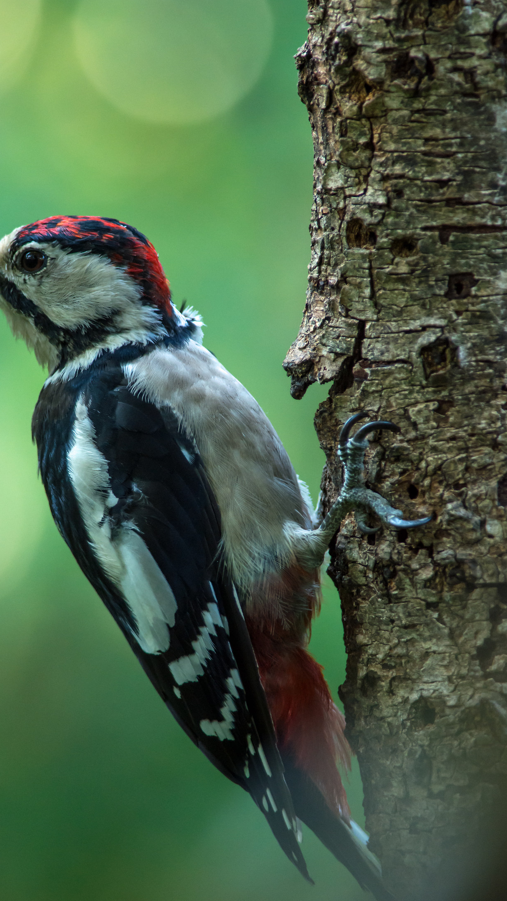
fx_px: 20692
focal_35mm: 866
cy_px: 495
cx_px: 190
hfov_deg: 1.4
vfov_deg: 2.5
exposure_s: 1/80
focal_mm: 500
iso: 1250
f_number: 8
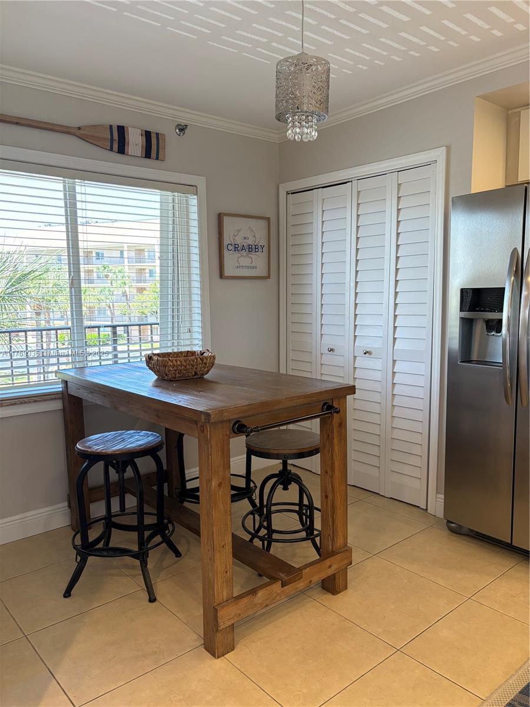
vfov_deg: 67.3
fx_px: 531
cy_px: 354
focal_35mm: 26
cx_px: 265
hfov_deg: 53.1
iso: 250
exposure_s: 1/120
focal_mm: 5.96
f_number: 1.6
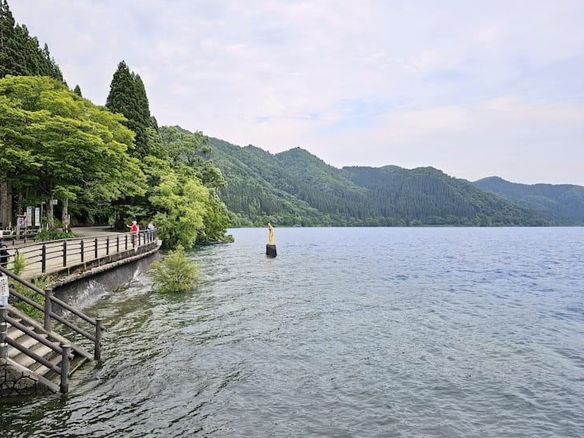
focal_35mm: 25
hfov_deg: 69.3
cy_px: 207
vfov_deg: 54.9
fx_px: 422
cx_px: 270
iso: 20
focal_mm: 6.3
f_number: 1.7
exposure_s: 1/1258
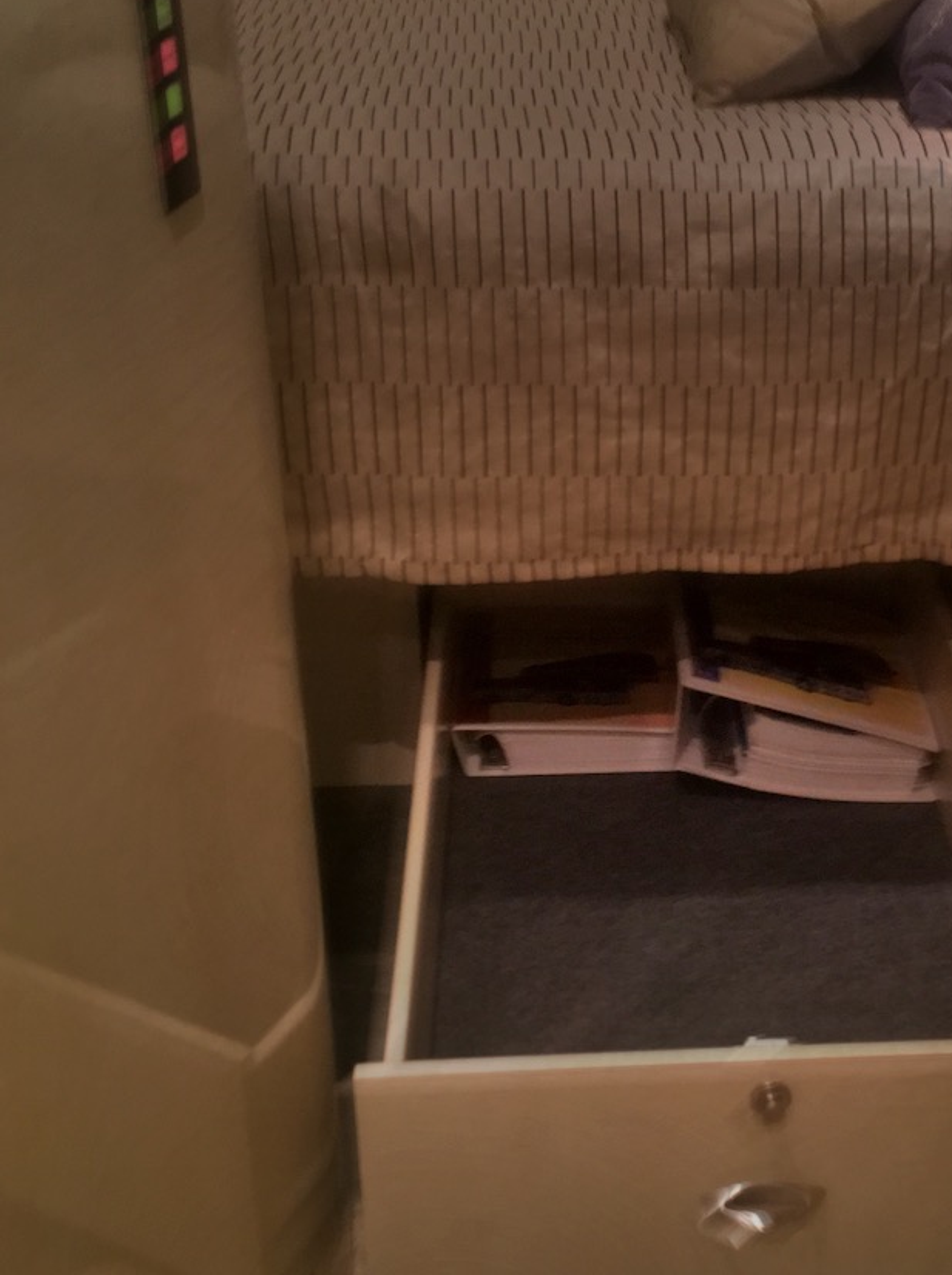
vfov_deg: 40.5
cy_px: 580
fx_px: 1728
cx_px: 685
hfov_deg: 30.4
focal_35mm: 47
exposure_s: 1/30
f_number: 2.2
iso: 160
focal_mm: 4.15
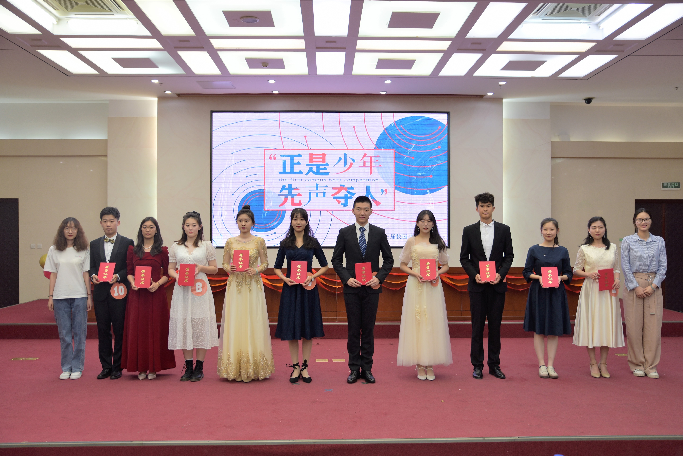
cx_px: 342
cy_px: 228
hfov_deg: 58.7
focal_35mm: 32
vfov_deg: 41.1
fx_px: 607
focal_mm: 32
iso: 640
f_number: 2.8
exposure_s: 1/250
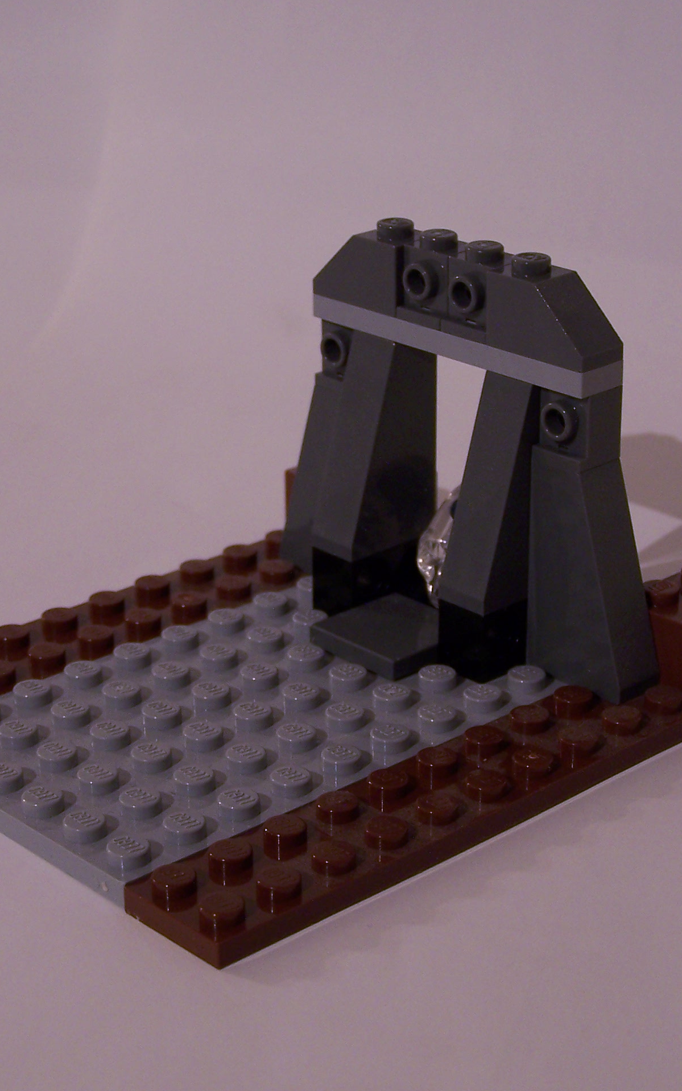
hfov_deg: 15.5
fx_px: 2498
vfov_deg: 24.6
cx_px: 331
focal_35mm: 84
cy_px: 547
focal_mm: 9.8
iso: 80
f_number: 3.1
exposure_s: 1/4
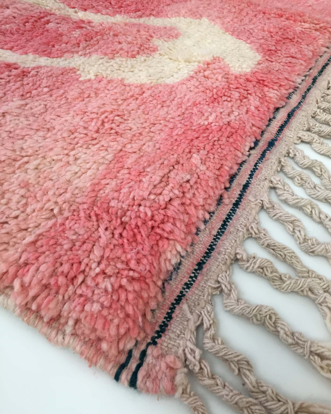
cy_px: 193
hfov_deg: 47.1
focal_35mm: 31
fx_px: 380
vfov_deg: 57.1
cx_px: 168
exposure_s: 1/33
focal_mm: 4.15
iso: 50
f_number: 2.2
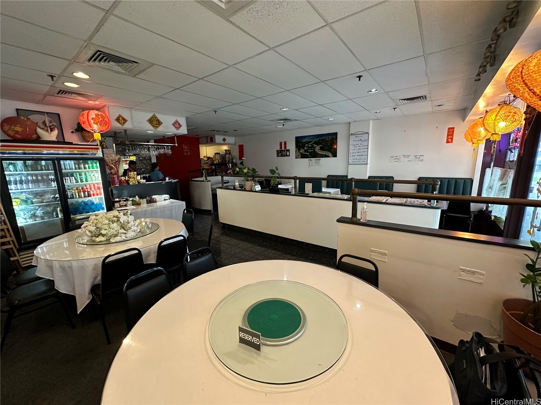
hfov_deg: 102.1
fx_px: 219
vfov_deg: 85.7
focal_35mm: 14
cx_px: 270
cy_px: 202
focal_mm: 2.22
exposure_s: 1/60
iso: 500
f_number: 2.2
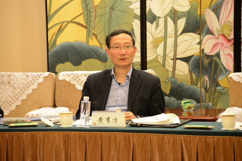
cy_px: 80
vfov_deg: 6.9
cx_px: 121
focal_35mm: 200
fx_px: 1345
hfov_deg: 10.3
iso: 2000
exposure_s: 1/15
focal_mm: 200
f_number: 5.6
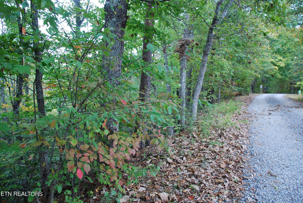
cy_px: 102
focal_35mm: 27
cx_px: 152
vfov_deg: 48.1
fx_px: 228
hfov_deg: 67.3
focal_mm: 18
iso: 400
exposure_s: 1/50
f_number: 3.5
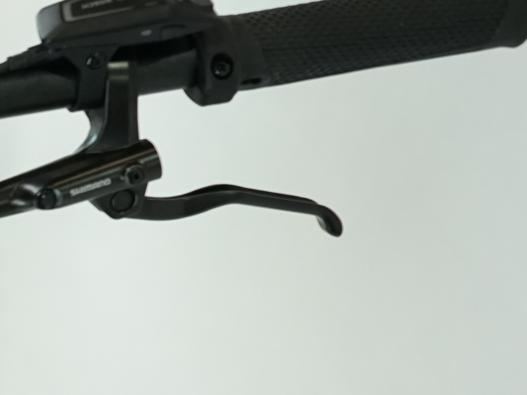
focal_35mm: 114
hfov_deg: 14.9
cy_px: 526
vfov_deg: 12.6
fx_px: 1736
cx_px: -442
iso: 1600
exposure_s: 1/200
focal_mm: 31
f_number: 5.6
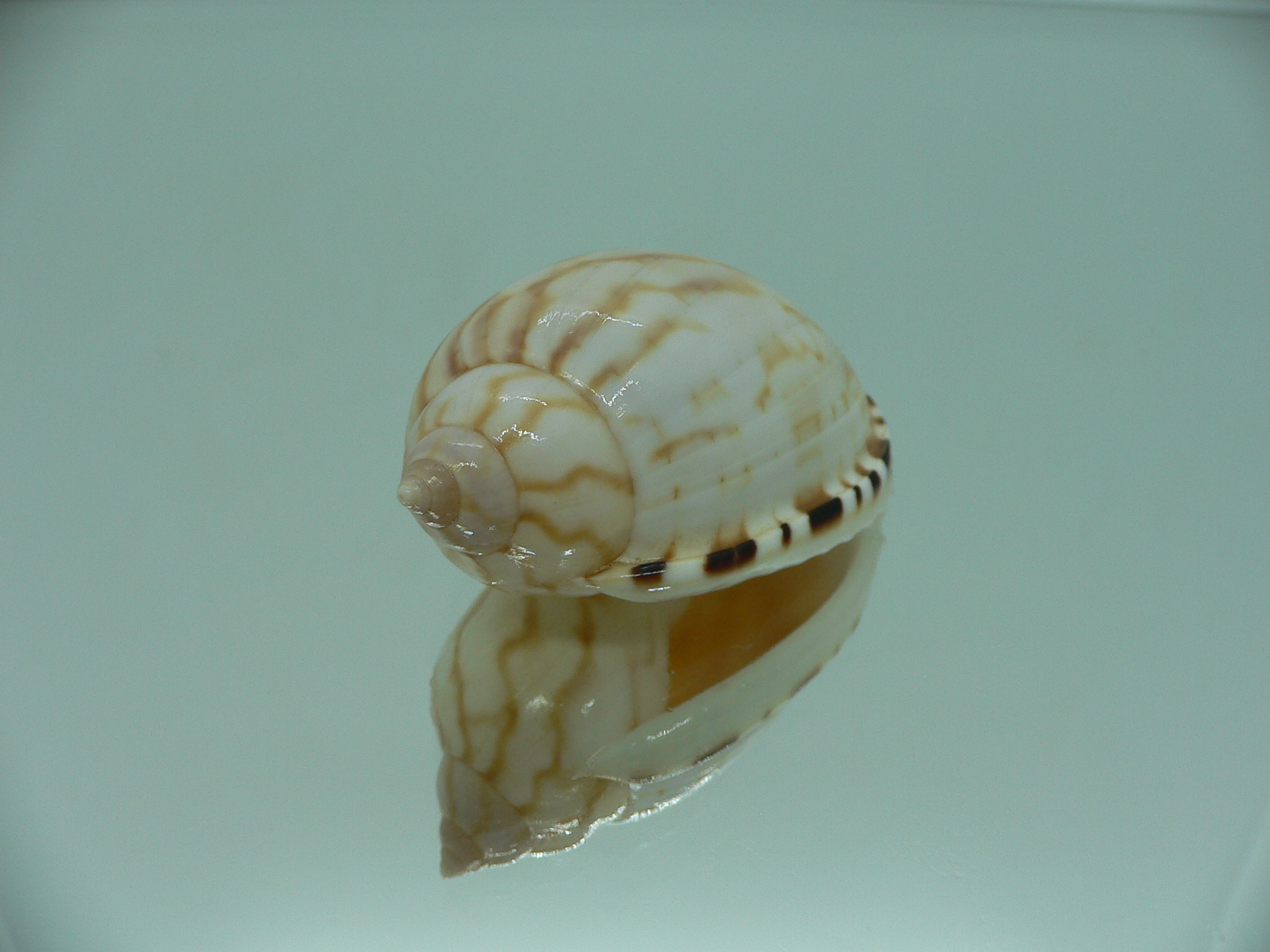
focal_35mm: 35
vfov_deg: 40.7
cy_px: 476
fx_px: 1284
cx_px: 635
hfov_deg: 52.6
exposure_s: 1/80
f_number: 2.8
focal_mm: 4.6
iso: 80
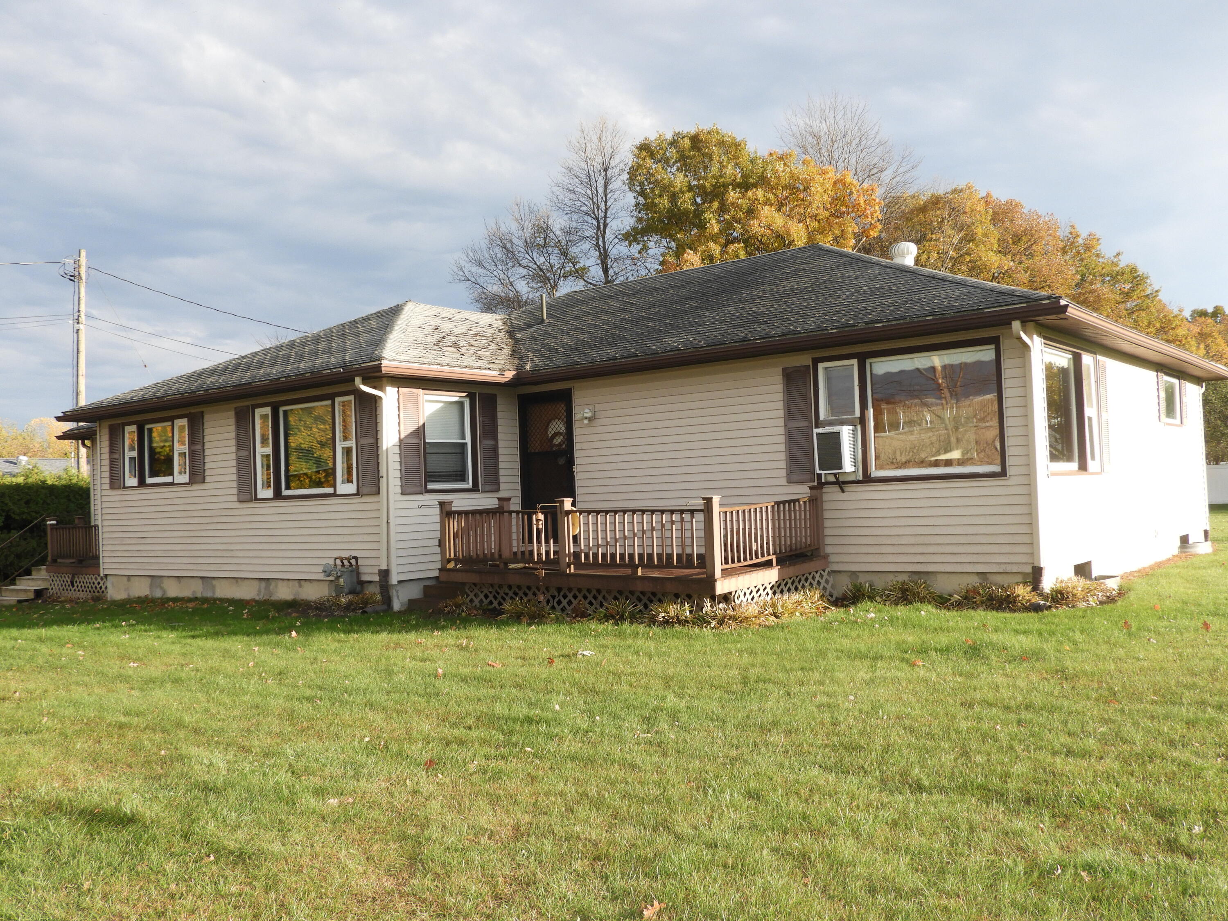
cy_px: 460
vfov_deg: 46.8
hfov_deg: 60.0
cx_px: 614
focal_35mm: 30
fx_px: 1064
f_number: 3.5
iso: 140
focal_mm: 5.4
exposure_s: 1/500
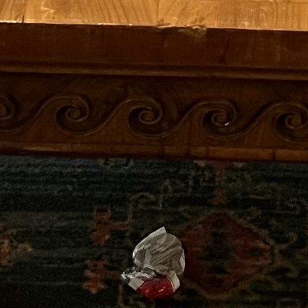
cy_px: -454
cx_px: 228
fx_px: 1762
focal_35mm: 175
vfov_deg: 8.9
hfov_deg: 10.0
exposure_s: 1/50
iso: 100
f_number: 1.5
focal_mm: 5.7
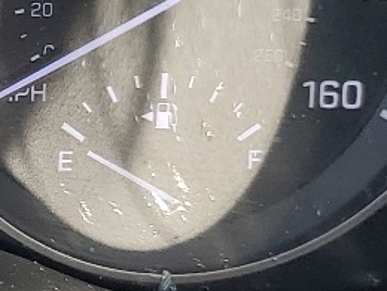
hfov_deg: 11.4
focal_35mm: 160
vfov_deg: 9.2
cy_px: 6
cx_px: -319
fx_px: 1789
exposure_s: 1/100
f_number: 1.5
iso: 50
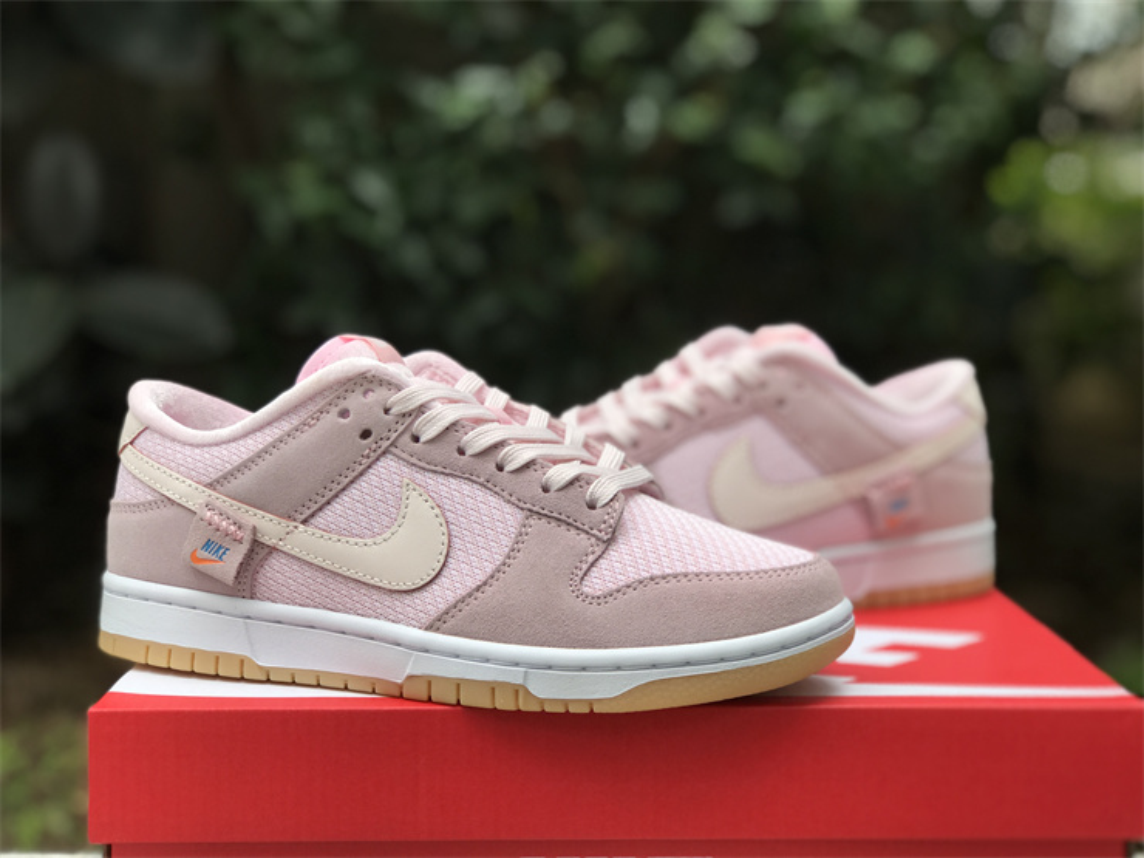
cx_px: 572
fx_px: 1884
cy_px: 429
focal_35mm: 57
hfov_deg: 33.8
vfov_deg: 25.7
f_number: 2.8
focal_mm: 6.6
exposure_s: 1/127
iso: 20
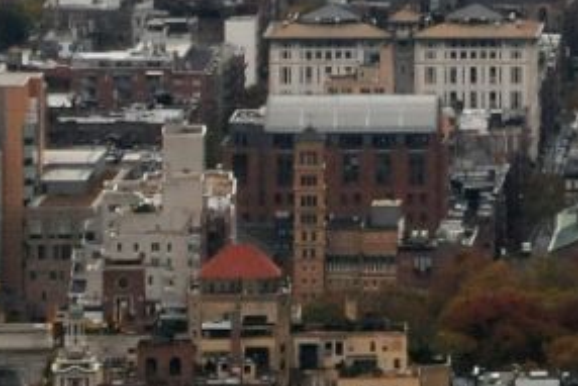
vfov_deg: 2.1
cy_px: -586
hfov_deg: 3.1
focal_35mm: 664
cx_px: 978
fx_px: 10666
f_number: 9
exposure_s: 1/320
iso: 800
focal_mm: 62
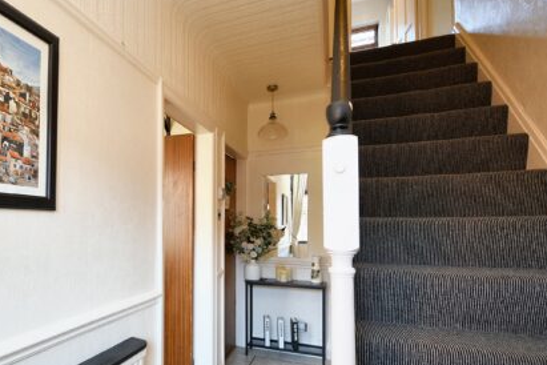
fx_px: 319
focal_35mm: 21
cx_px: 184
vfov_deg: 58.9
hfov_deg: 78.6
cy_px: 224
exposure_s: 1/5
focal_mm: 10
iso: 100
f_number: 4.5
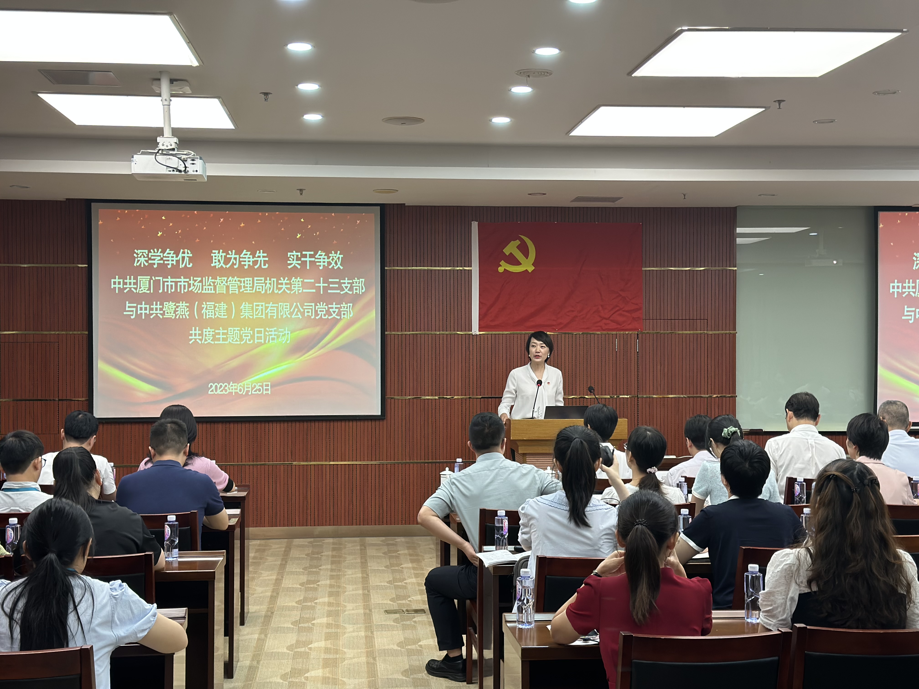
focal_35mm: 48
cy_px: 344
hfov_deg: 39.7
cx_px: 460
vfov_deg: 30.3
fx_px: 1274
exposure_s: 1/50
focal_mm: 6.86
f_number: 1.78
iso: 160
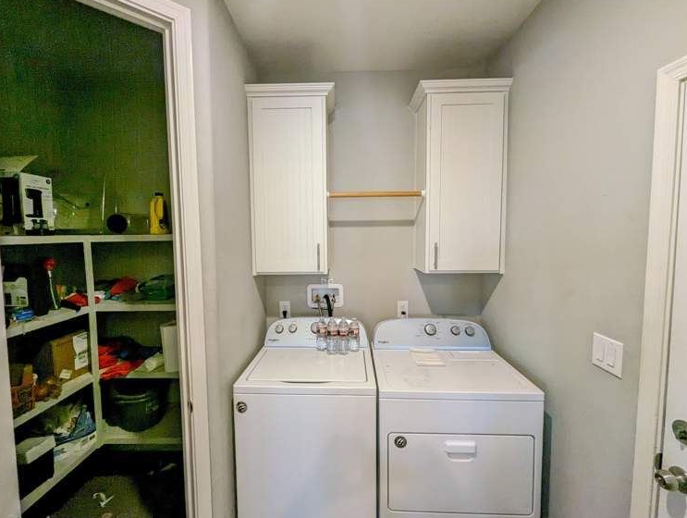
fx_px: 278
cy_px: 253
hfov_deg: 101.9
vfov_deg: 85.8
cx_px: 335
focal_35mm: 14
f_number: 2.2
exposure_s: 1/120
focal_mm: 1.95
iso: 437
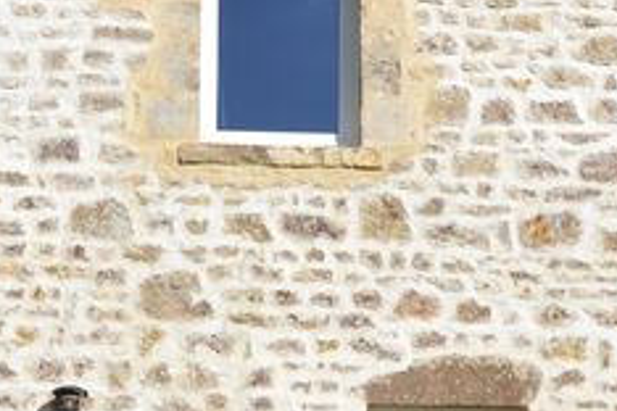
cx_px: 393
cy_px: 360
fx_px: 1937
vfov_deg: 12.0
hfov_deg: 18.1
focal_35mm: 113
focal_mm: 22
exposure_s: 1/320
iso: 100
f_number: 9
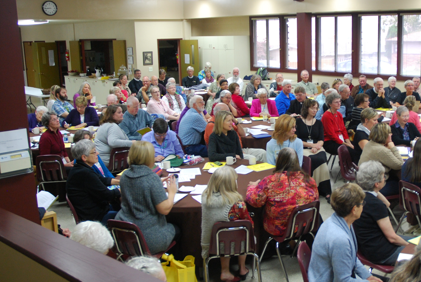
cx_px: 292
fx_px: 480
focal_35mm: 41
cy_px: 131
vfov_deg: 32.7
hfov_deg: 46.4
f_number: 3.5
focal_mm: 18
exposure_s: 1/30
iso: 450
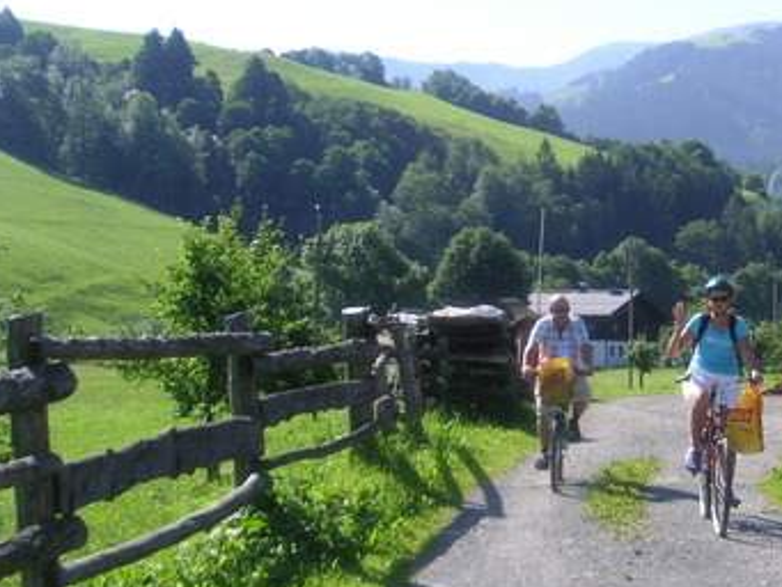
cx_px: 557
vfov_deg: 19.3
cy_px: 409
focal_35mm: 76
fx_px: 1717
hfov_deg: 25.4
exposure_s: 1/750
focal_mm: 6.1
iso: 50
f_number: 2.8
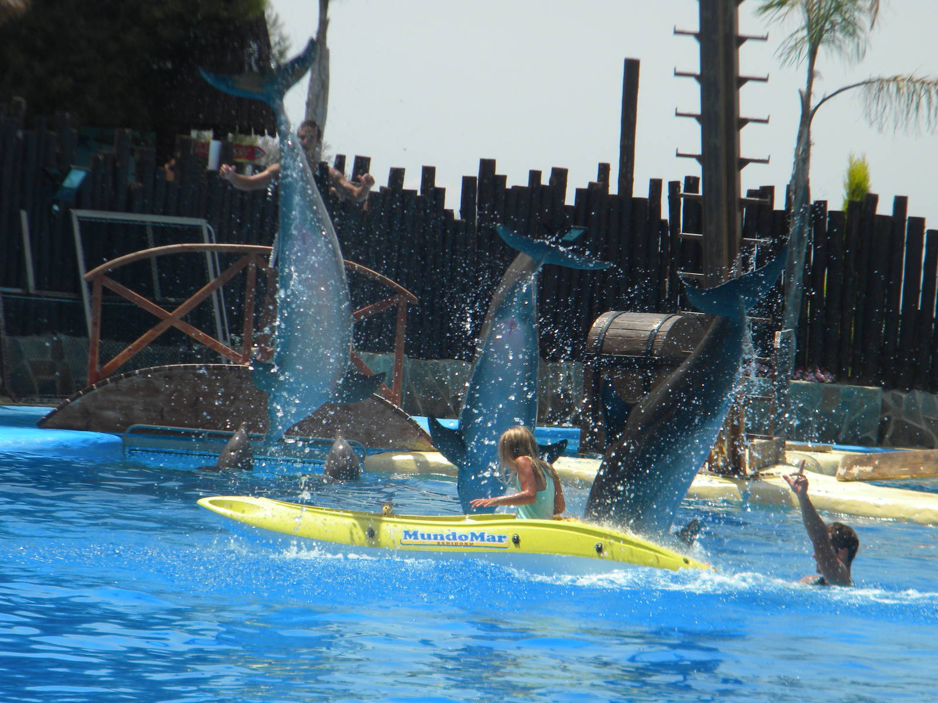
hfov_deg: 11.4
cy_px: 352
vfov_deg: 8.6
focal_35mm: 173
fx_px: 4688
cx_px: 469
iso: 80
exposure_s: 1/565
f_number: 5.1
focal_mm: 31.4
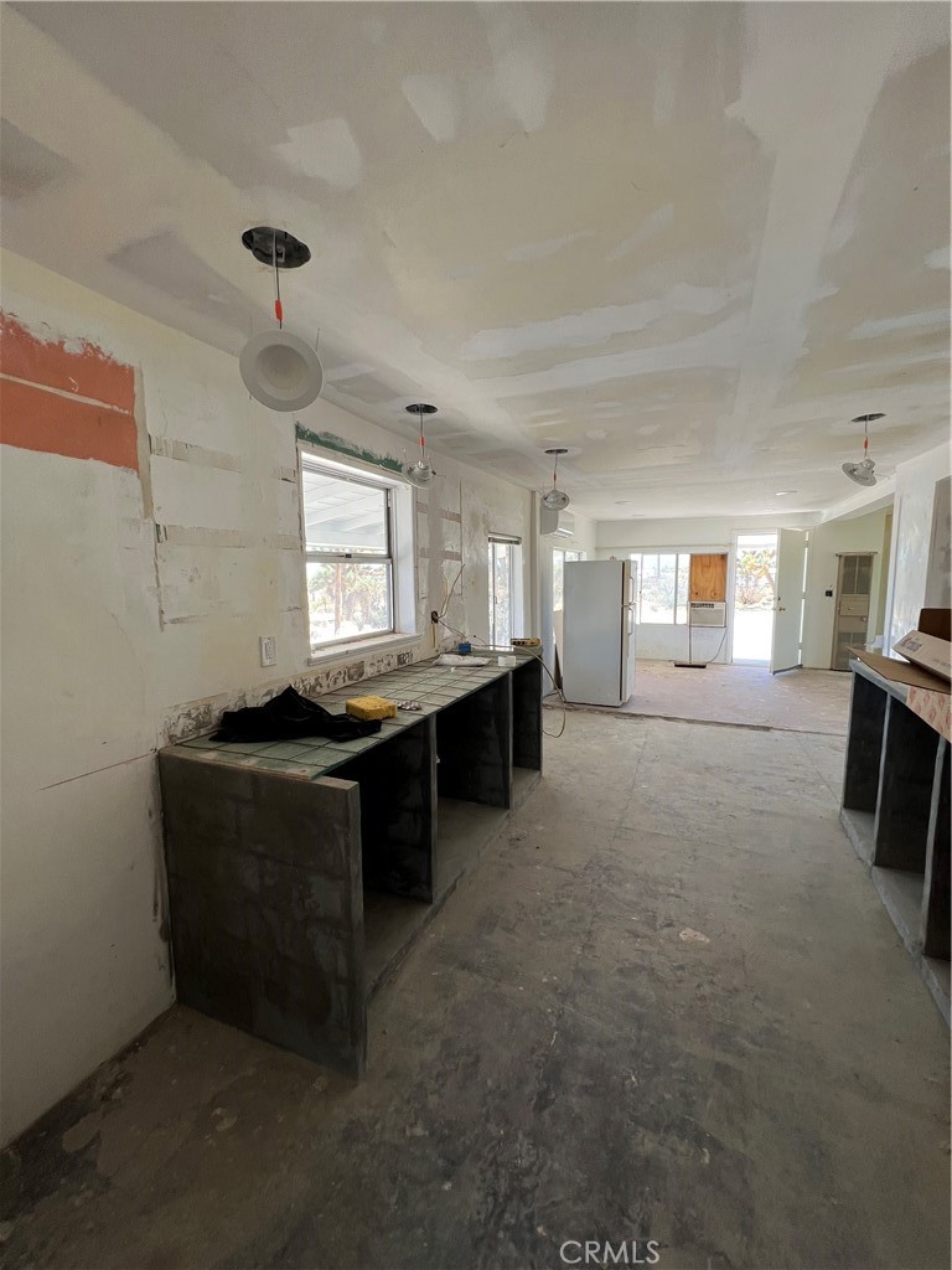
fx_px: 477
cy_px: 635
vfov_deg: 106.2
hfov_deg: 89.9
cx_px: 476
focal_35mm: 13
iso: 32
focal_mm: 1.57
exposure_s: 1/99
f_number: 1.8
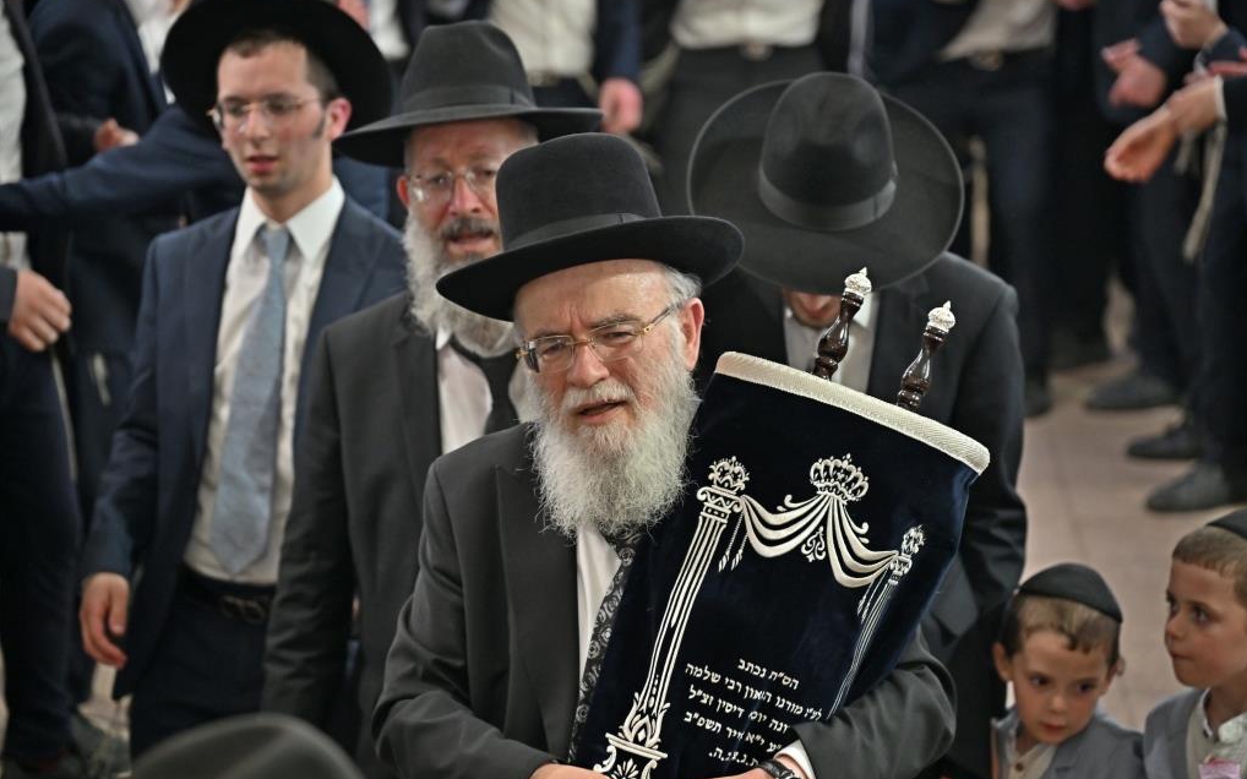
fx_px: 4180
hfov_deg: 17.0
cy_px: 402
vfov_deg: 10.6
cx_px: 626
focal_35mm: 123
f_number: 4
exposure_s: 1/200
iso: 500
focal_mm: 120
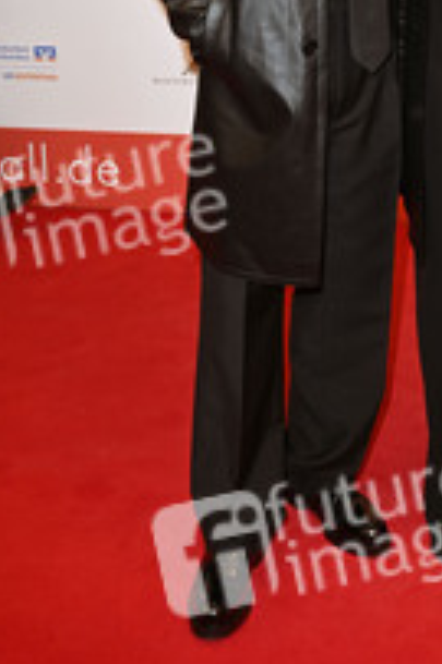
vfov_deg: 26.0
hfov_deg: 17.8
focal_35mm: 75
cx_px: 416
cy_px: 49
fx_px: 1384
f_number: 7.1
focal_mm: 38
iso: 640
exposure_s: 1/200
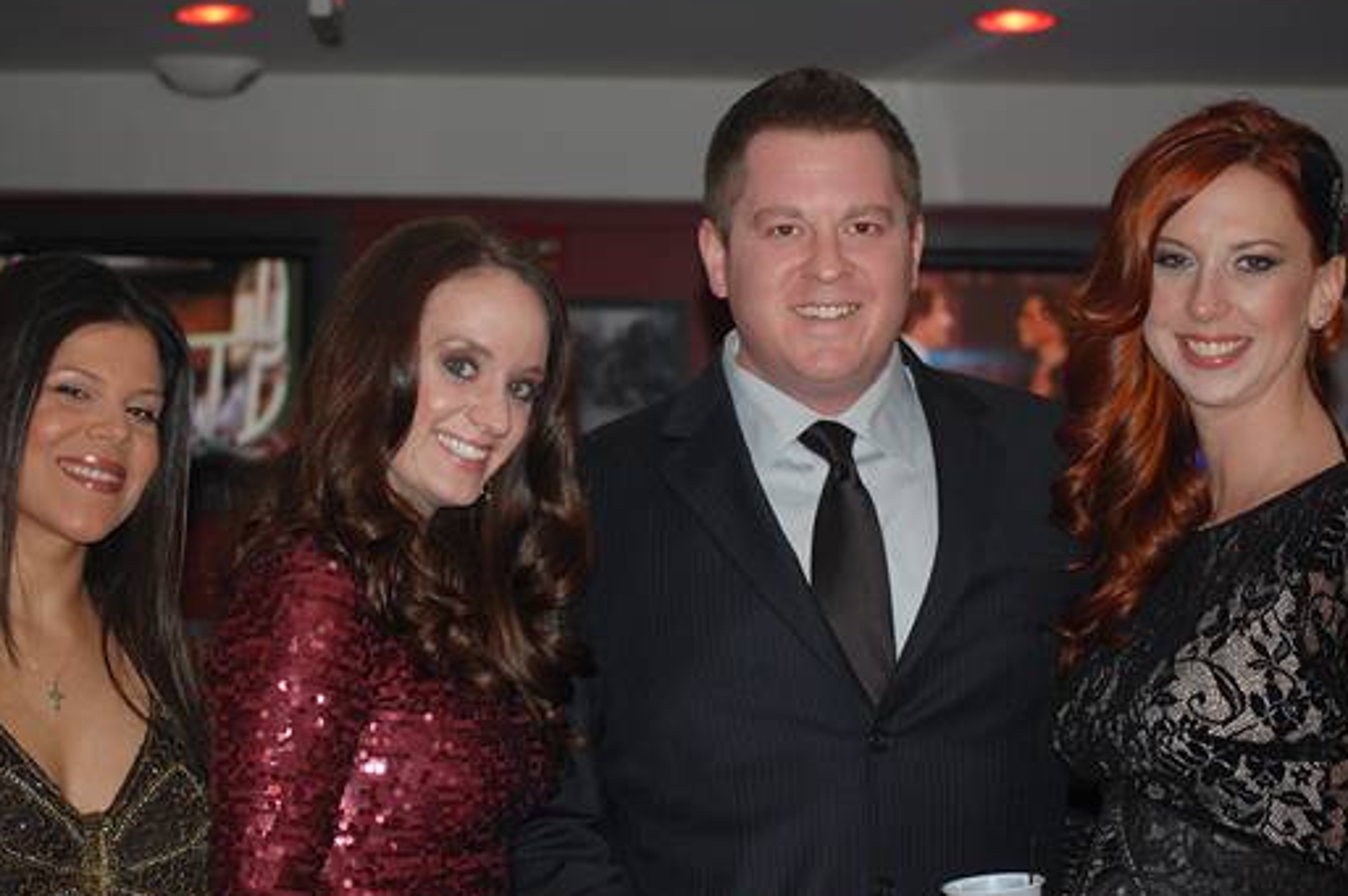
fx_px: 3312
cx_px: 657
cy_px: 444
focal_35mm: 89
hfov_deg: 23.0
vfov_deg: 15.4
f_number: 4
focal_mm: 55
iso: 400
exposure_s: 1/60
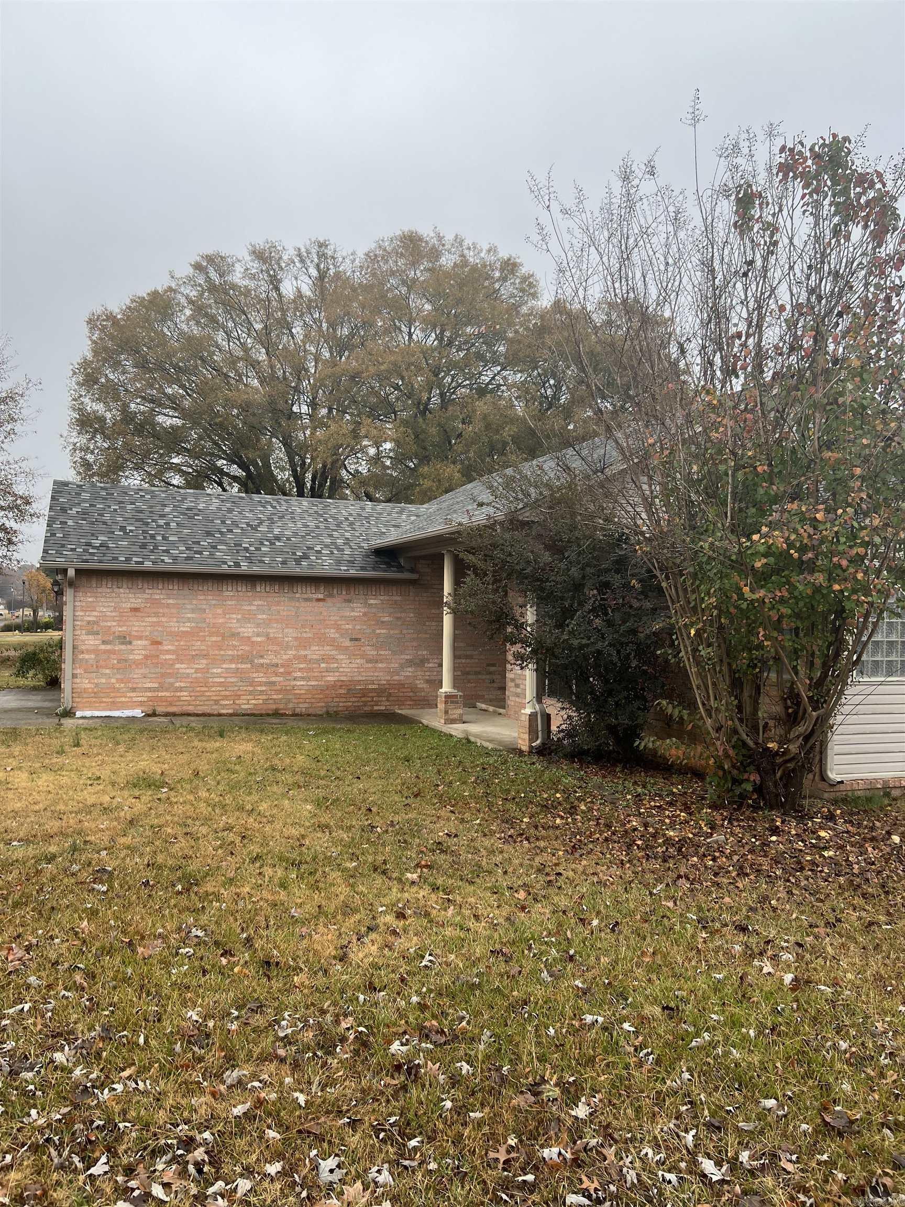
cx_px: 452
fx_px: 906
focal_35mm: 26
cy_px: 604
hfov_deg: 53.1
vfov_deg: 67.3
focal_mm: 5.7
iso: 50
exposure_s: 1/738
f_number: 1.5
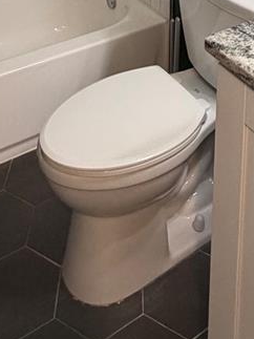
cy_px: -169
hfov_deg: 27.9
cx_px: 155
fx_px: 509
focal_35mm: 52
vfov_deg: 26.6
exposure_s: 1/60
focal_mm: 2.22
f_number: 2.2
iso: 200
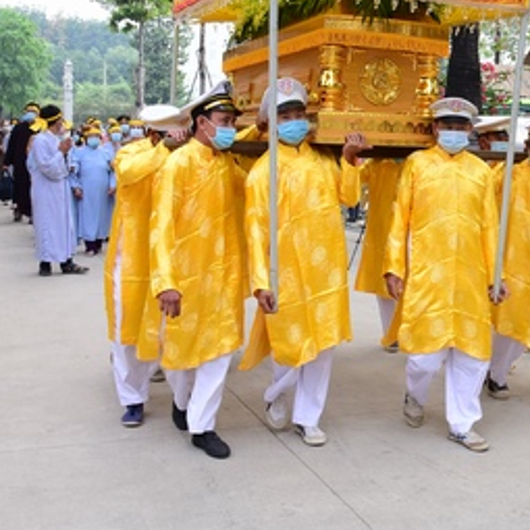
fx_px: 901
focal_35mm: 52
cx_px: 497
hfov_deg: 31.0
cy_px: 156
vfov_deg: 32.4
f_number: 9
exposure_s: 1/100
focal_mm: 24
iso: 640
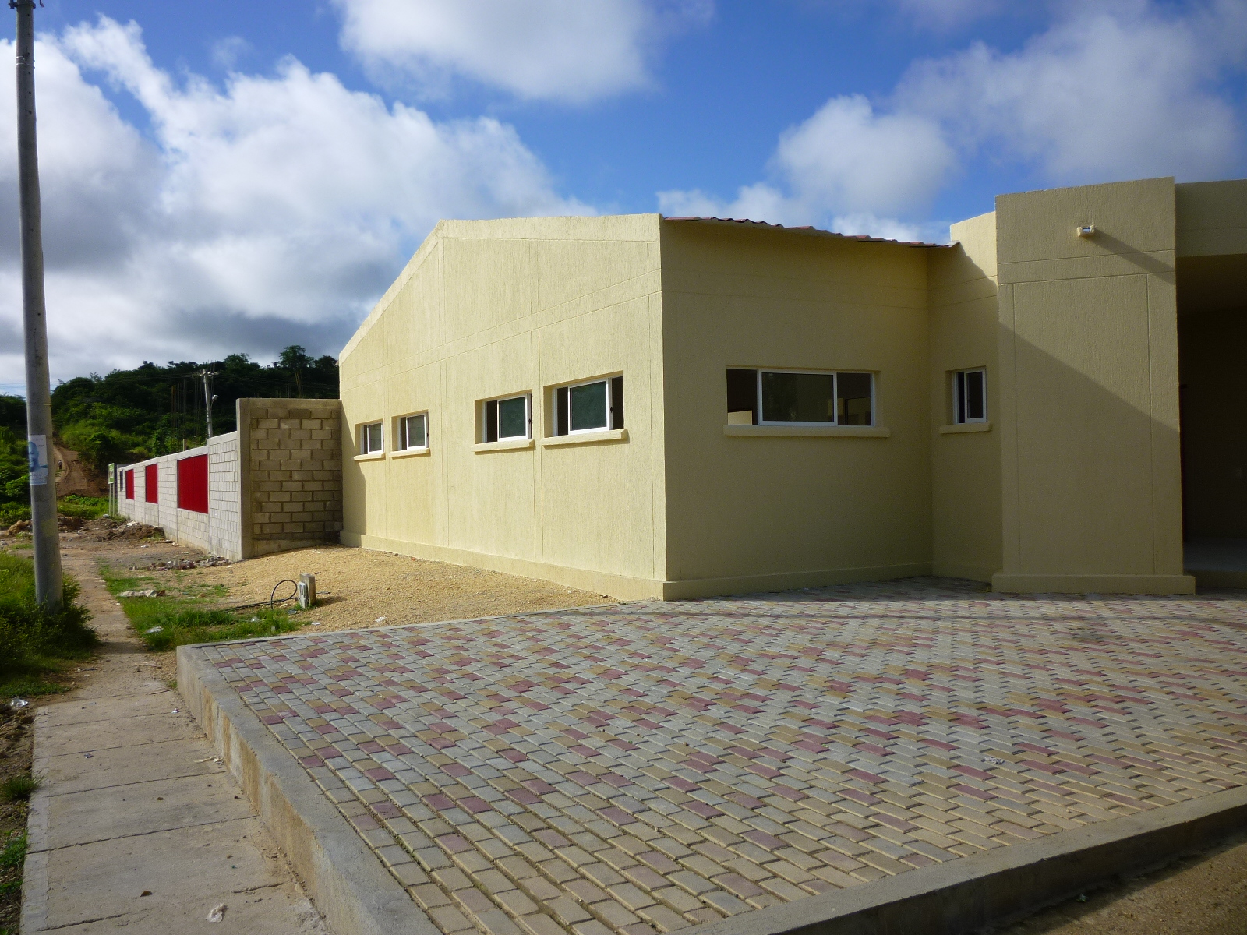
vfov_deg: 48.2
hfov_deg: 61.7
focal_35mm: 29
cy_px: 468
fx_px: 1045
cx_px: 624
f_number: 4
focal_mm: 5.2
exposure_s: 1/800
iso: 80
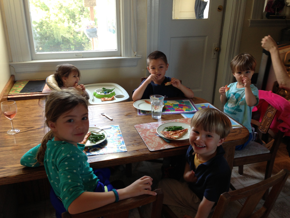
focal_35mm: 33
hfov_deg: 55.4
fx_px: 276
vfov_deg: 42.9
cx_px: 145
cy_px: 109
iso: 80
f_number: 2.4
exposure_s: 1/20
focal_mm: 4.13
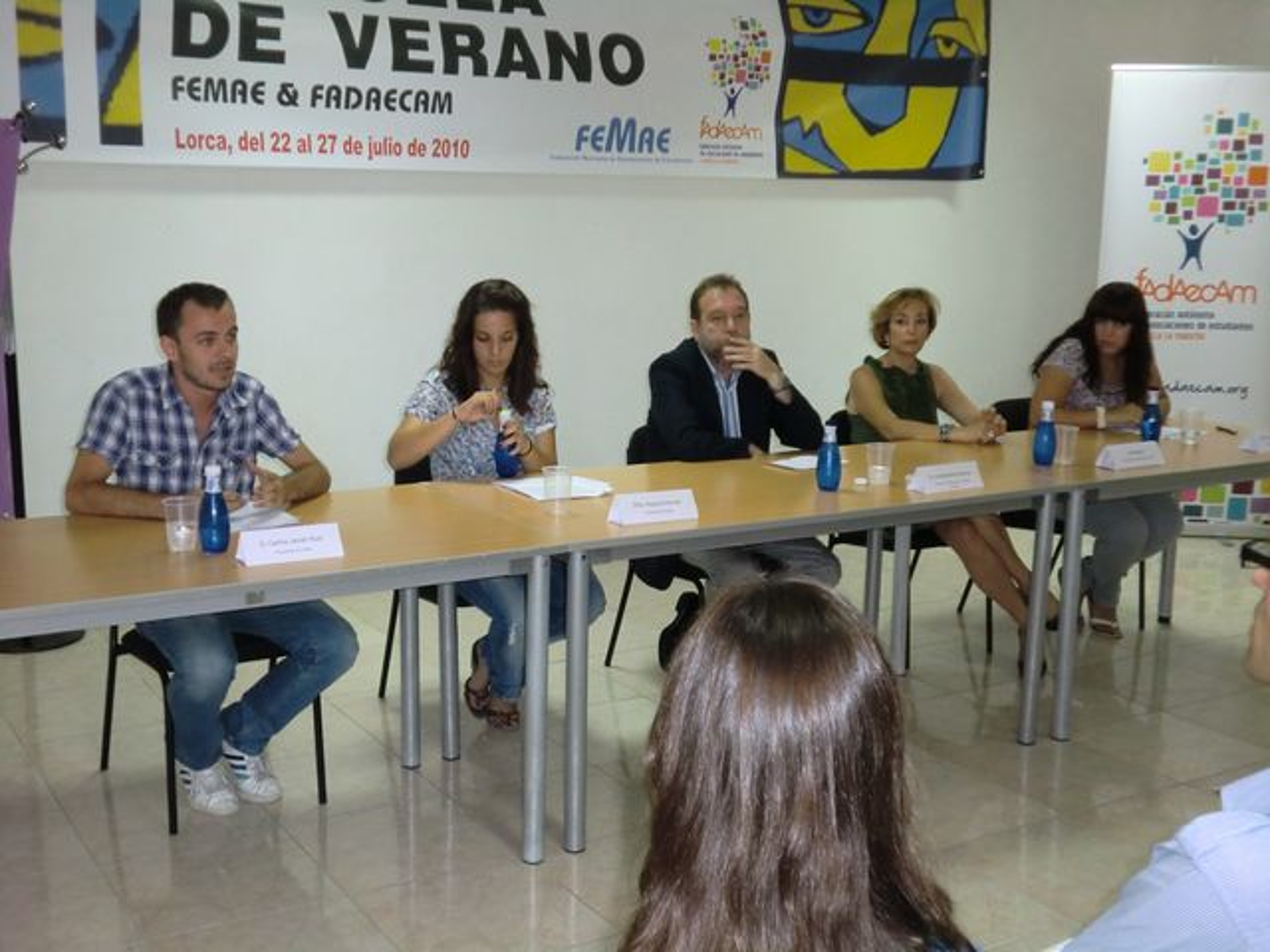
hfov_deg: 42.9
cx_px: 635
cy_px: 476
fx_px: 1614
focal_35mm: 44
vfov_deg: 32.9
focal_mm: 7.91
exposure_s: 1/60
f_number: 3.4
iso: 400
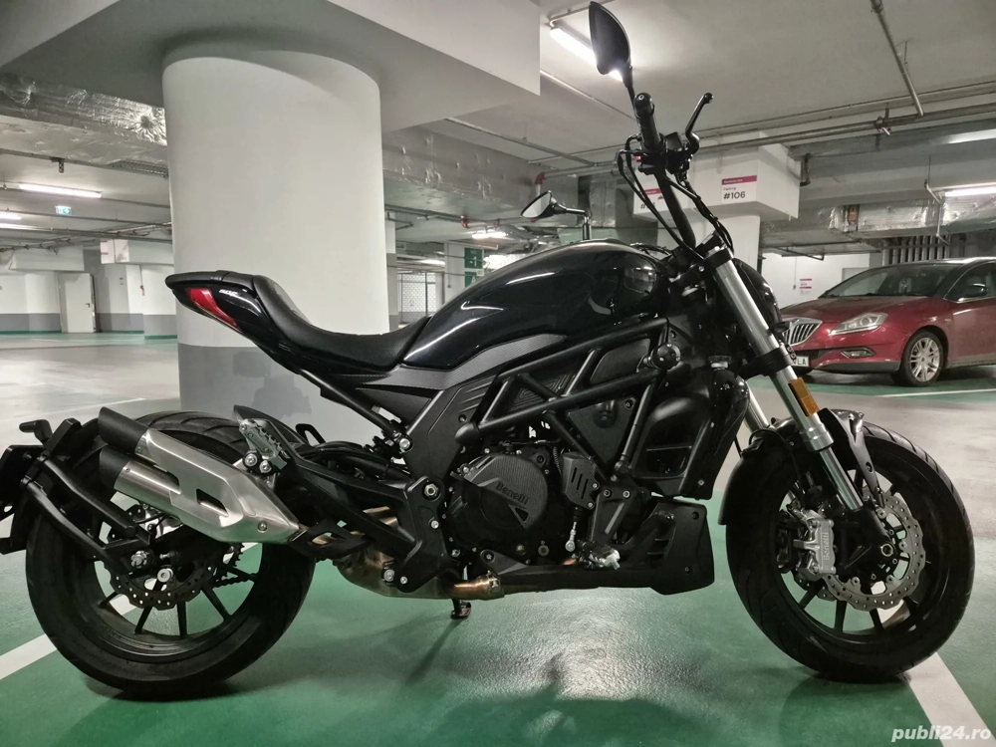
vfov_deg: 58.9
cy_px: 374
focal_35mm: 23
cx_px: 498
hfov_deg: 73.9
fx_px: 662
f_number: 1.8
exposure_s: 1/100
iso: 2500
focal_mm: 5.4
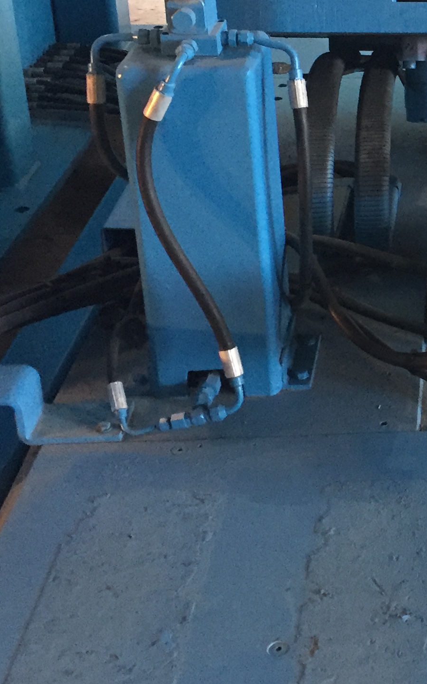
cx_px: 624
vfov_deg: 28.9
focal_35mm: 70
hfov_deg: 17.0
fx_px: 1303
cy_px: 172
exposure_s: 1/30
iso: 160
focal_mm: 4.15
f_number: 2.2
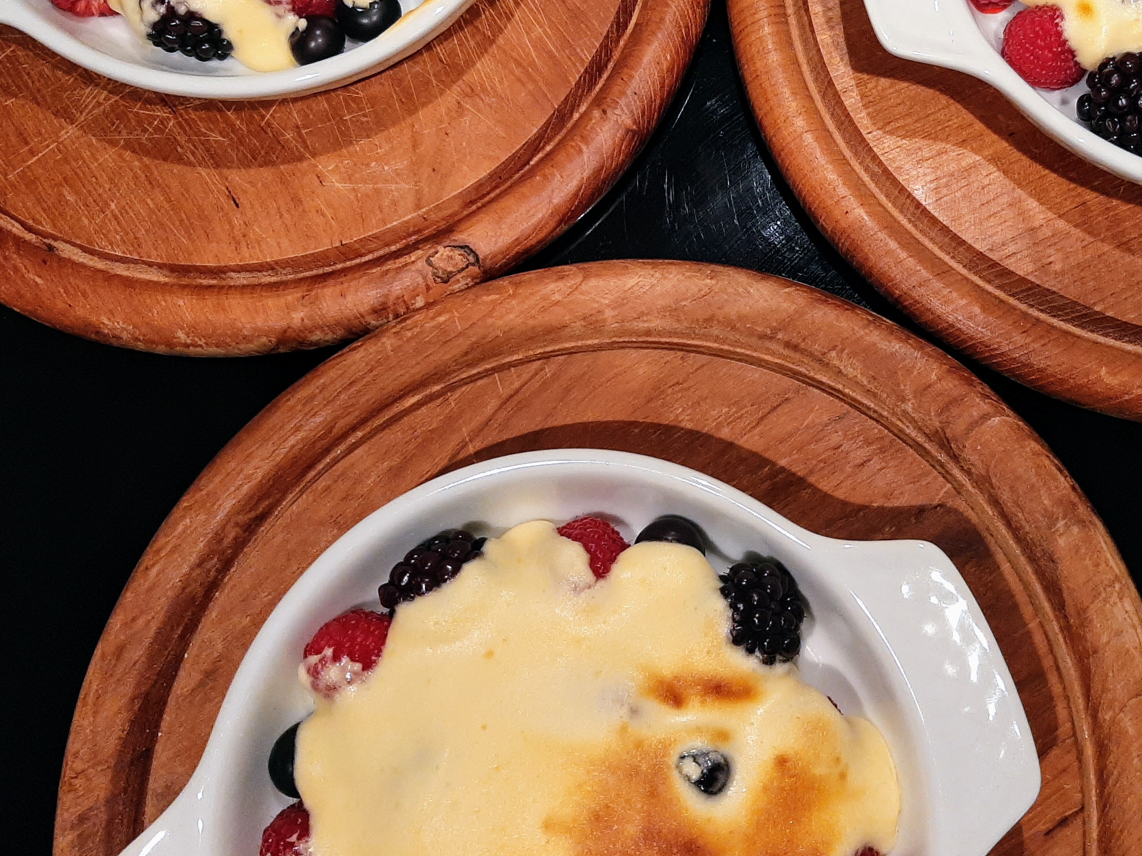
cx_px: 731
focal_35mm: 38
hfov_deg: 48.4
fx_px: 1254
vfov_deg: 37.1
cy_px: 245
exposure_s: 1/50
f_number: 1.7
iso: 100
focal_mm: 3.93
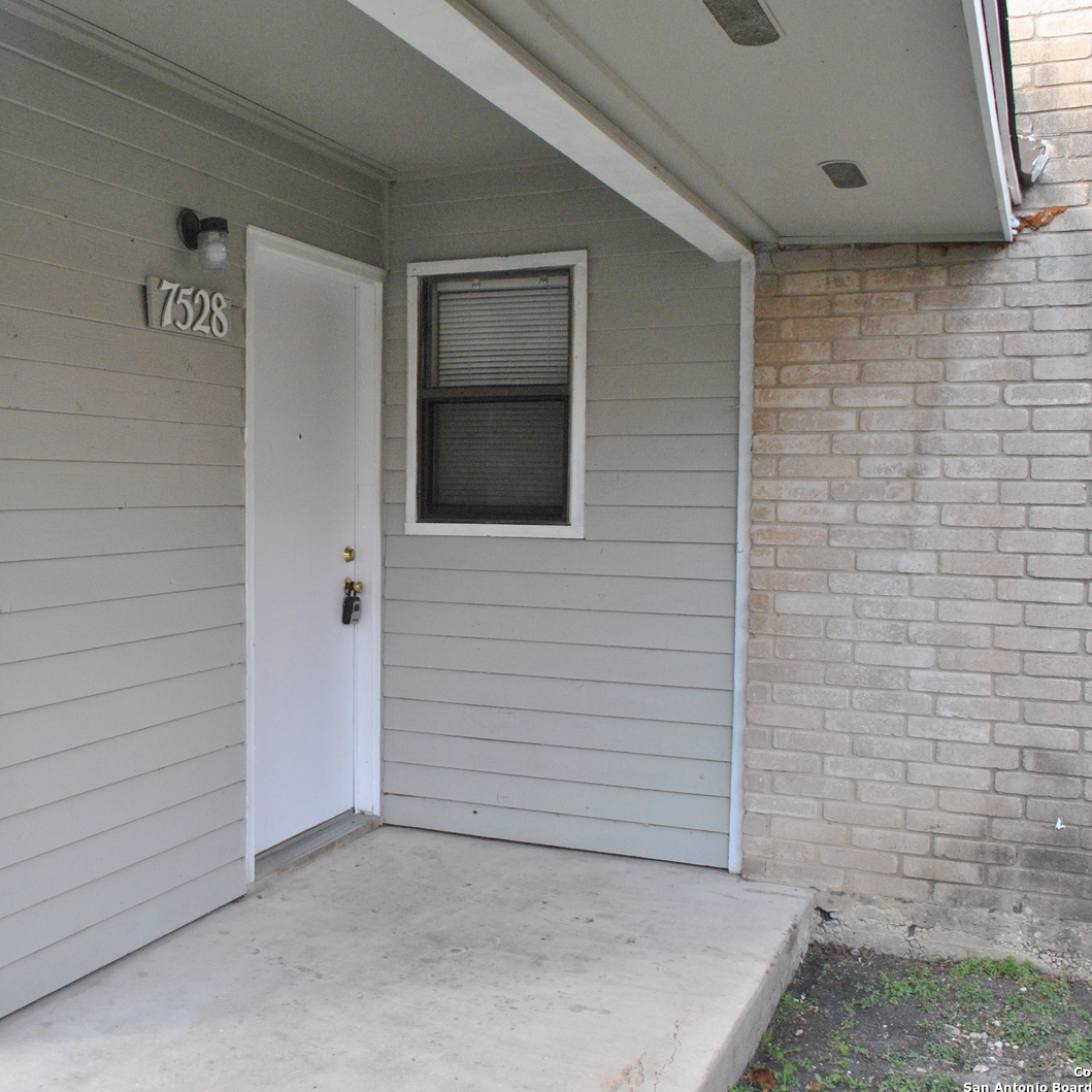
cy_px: 539
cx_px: 353
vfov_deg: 47.2
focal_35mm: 35
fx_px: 1249
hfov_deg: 46.4
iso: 800
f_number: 8
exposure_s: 1/125
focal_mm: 18
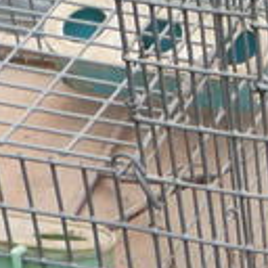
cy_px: 88
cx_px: 471
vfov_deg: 8.4
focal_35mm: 207
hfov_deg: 8.2
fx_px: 1813
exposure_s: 1/50
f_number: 3.3
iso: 100
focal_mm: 5.2
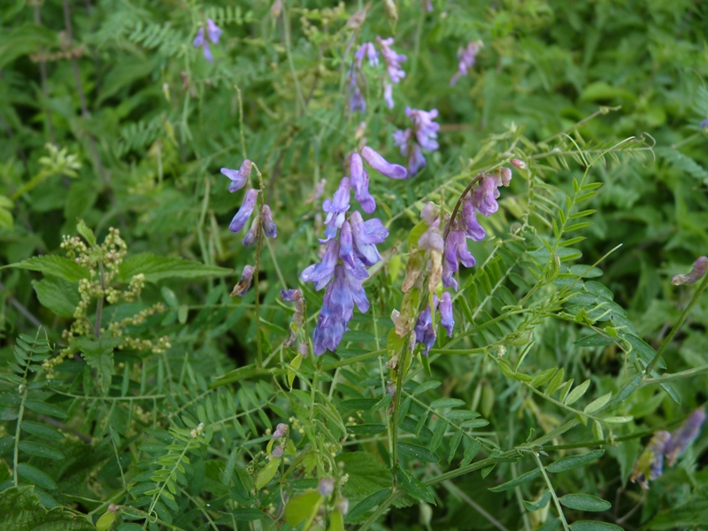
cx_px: 354
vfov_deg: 46.8
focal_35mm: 30
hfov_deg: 60.0
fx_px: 614
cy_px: 266
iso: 100
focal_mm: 5.4
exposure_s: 1/30
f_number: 3
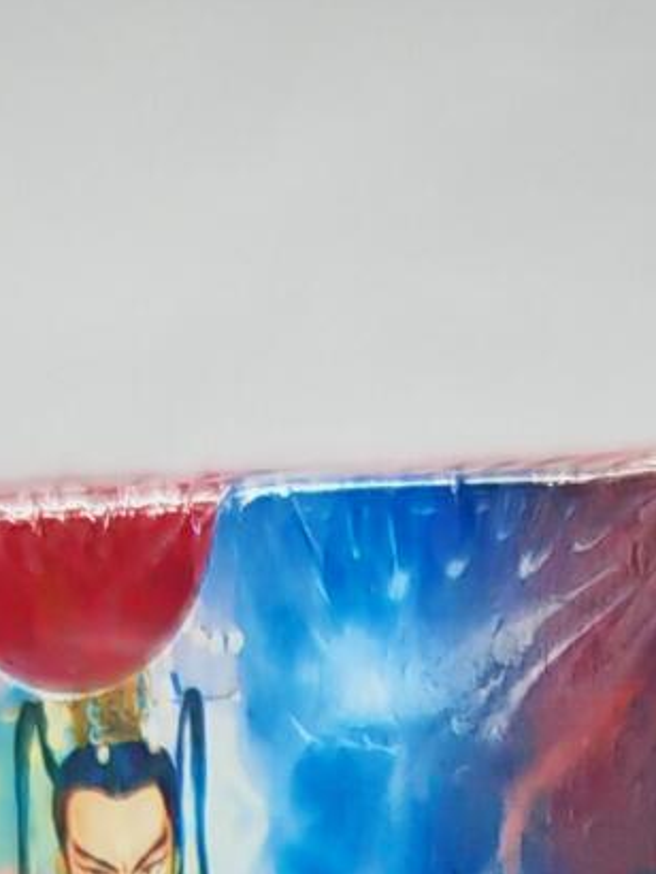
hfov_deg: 7.7
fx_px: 4872
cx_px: 598
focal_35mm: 193
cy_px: 1910
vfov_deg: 9.4
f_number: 1.9
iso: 500
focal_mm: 6.67
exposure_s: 1/33
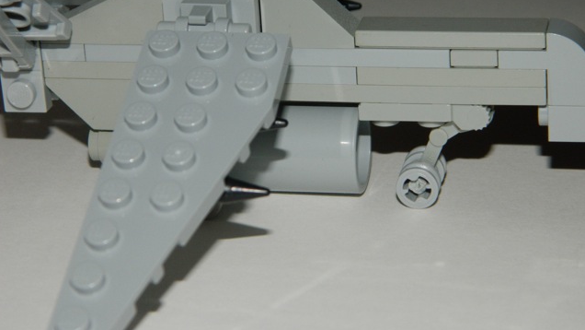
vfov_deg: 10.7
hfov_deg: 18.9
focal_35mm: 113
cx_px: 292
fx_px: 1753
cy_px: 142
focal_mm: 18.6
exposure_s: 1/60
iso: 200
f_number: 12.6
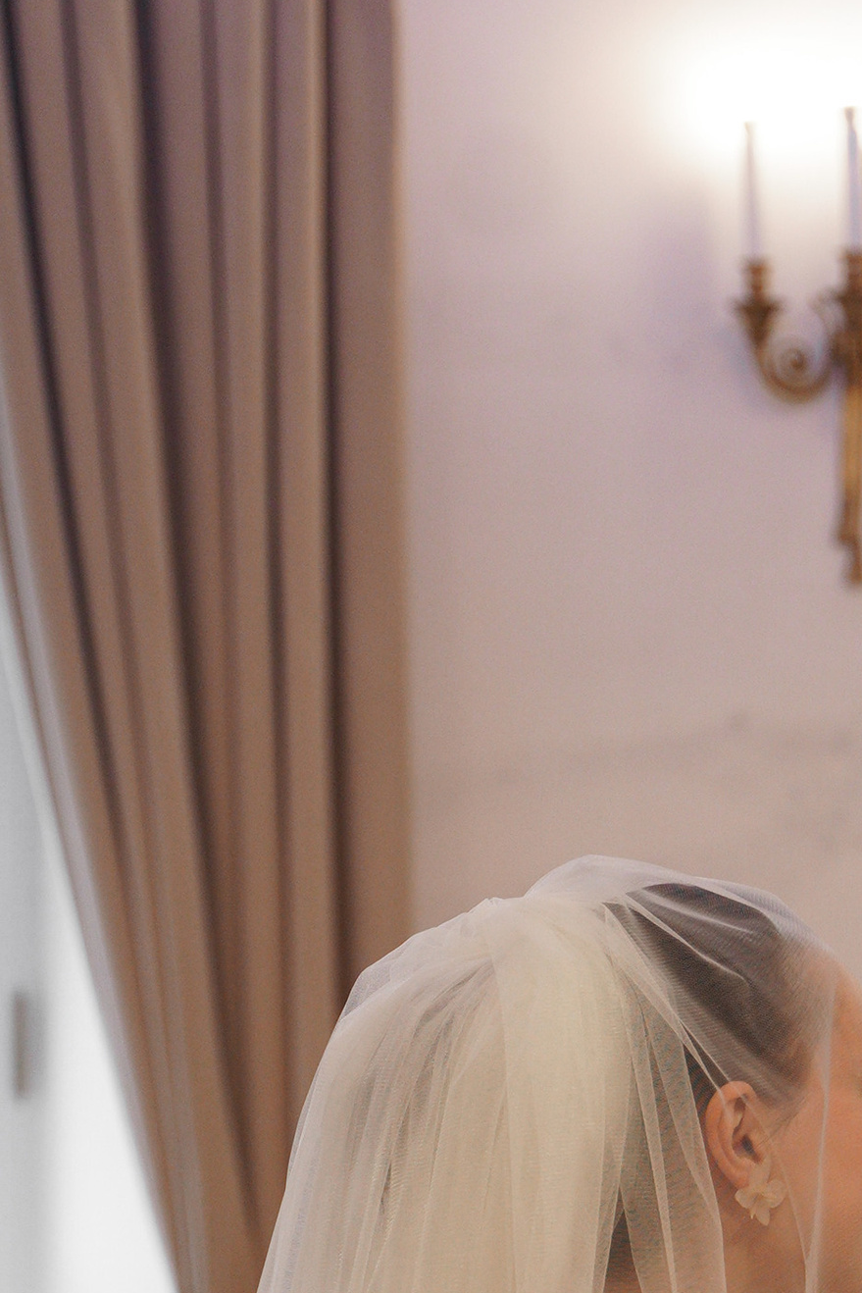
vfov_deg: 15.1
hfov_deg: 10.1
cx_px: 910
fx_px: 4811
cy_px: 1276
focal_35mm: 134
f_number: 2.8
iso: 1250
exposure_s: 1/800
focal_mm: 46
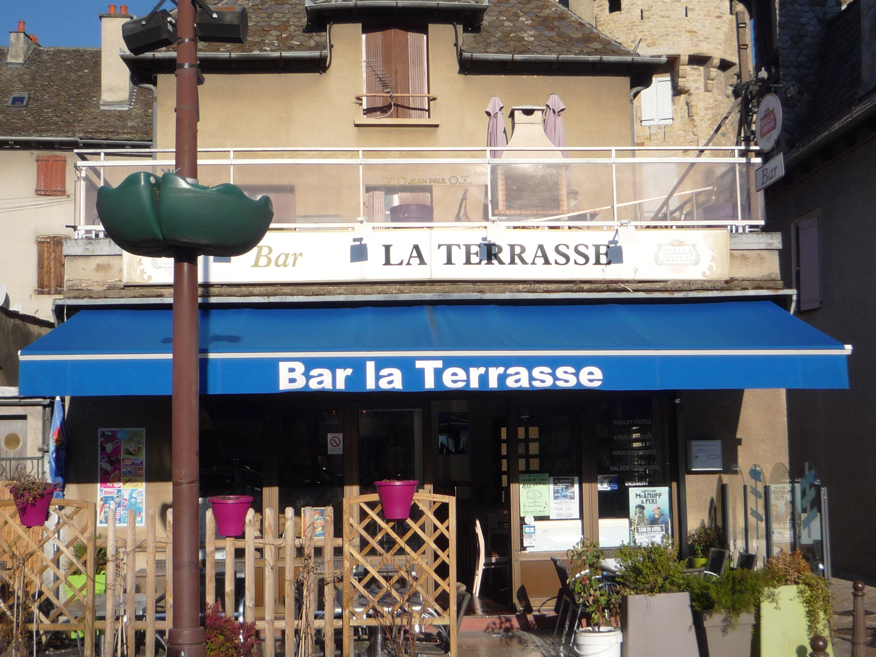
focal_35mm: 46
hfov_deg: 41.2
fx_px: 1164
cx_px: 471
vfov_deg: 31.5
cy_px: 356
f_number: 5
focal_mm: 5.2
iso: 100
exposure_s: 1/640
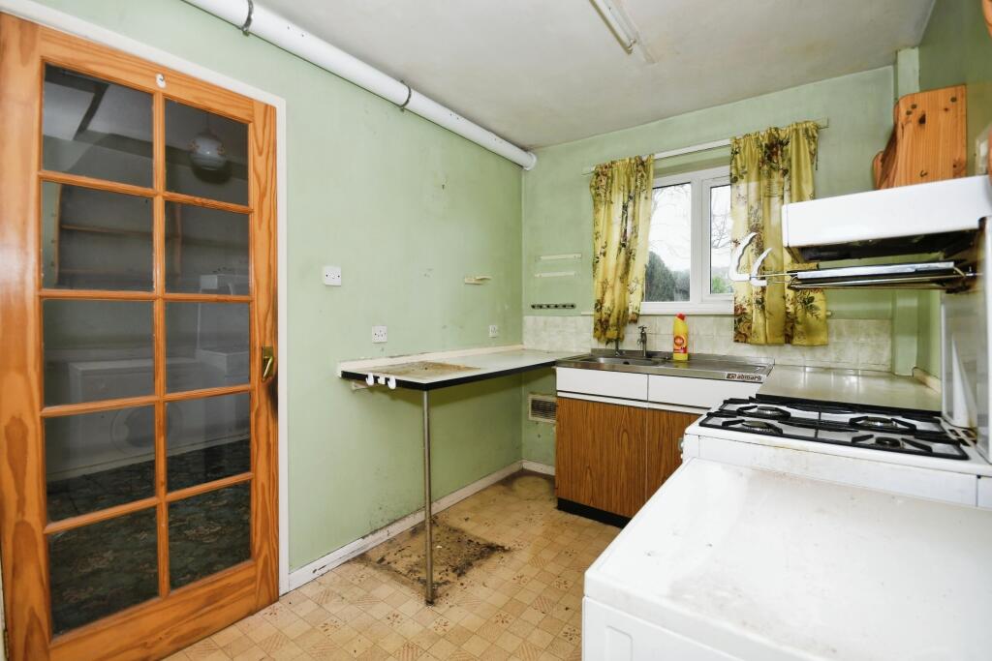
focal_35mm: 15
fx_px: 413
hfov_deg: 100.4
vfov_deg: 77.3
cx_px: 496
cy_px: 330
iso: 400
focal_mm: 10
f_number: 8
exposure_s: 1/60
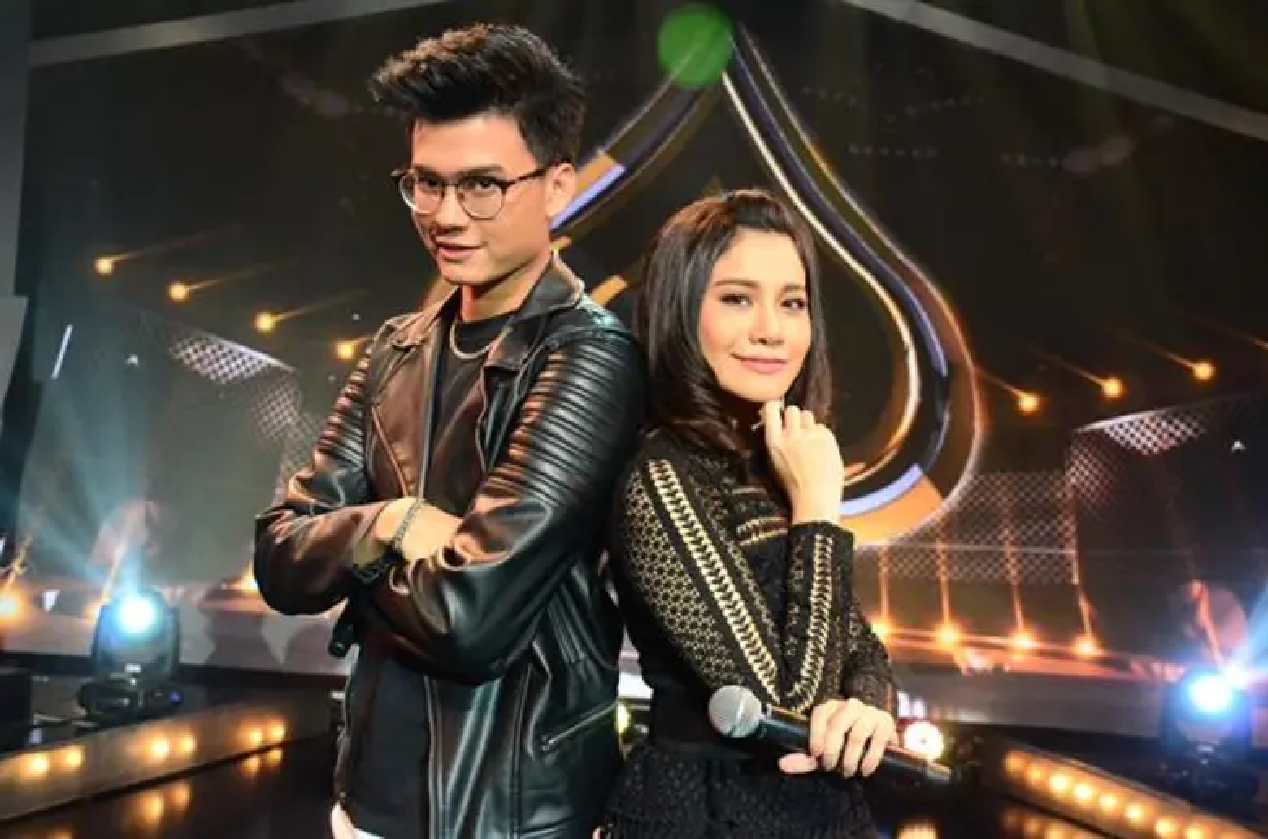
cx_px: 634
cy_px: 420
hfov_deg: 48.0
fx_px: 1423
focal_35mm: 40
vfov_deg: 32.8
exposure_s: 1/640
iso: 5000
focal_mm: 27
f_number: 4.5
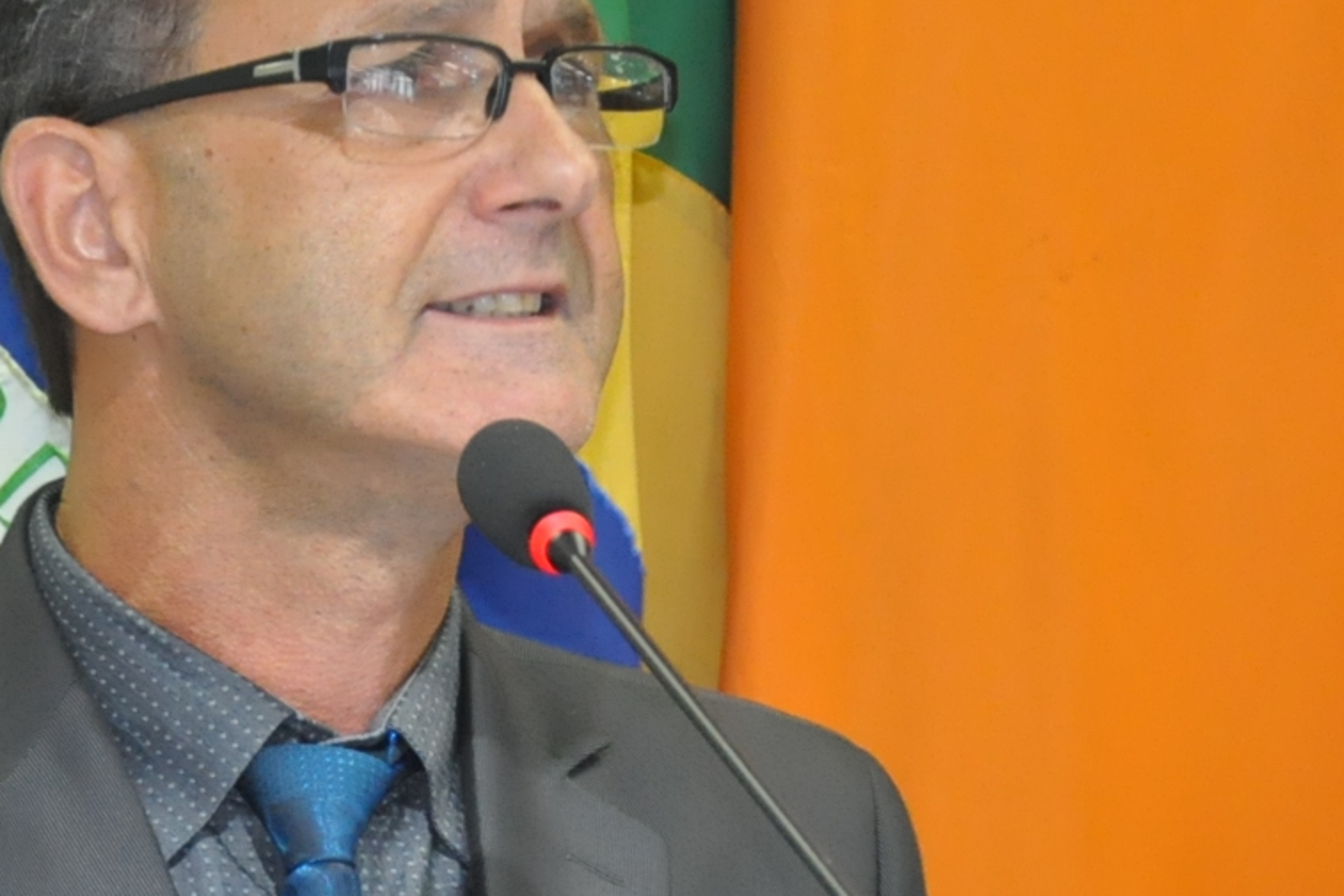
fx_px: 10455
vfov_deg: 4.9
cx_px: 332
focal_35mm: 280
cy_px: 685
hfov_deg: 7.3
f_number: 5.3
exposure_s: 1/60
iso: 2000
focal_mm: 66
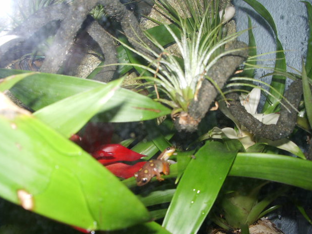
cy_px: 119
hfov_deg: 51.3
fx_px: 325
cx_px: 154
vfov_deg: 39.7
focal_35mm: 36
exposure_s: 1/1000
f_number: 4.3
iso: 100
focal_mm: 5.8
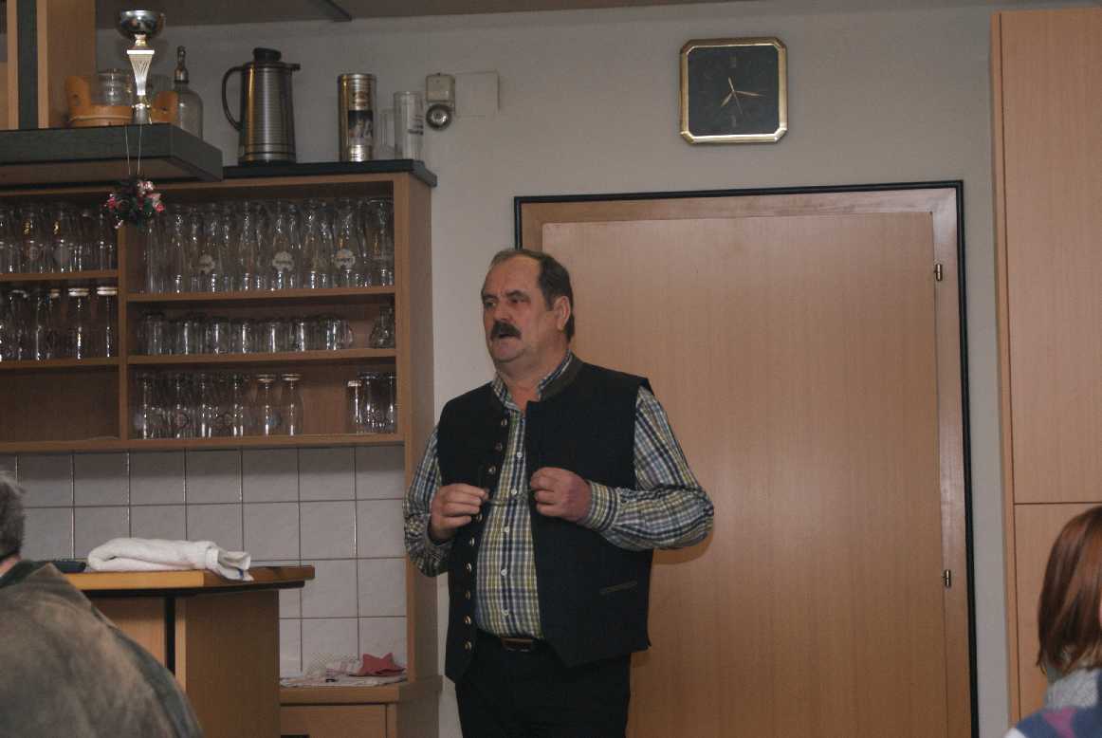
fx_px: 2758
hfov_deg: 22.6
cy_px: 369
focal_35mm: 90
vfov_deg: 15.2
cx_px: 551
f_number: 5.6
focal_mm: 60
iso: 400
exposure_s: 1/100
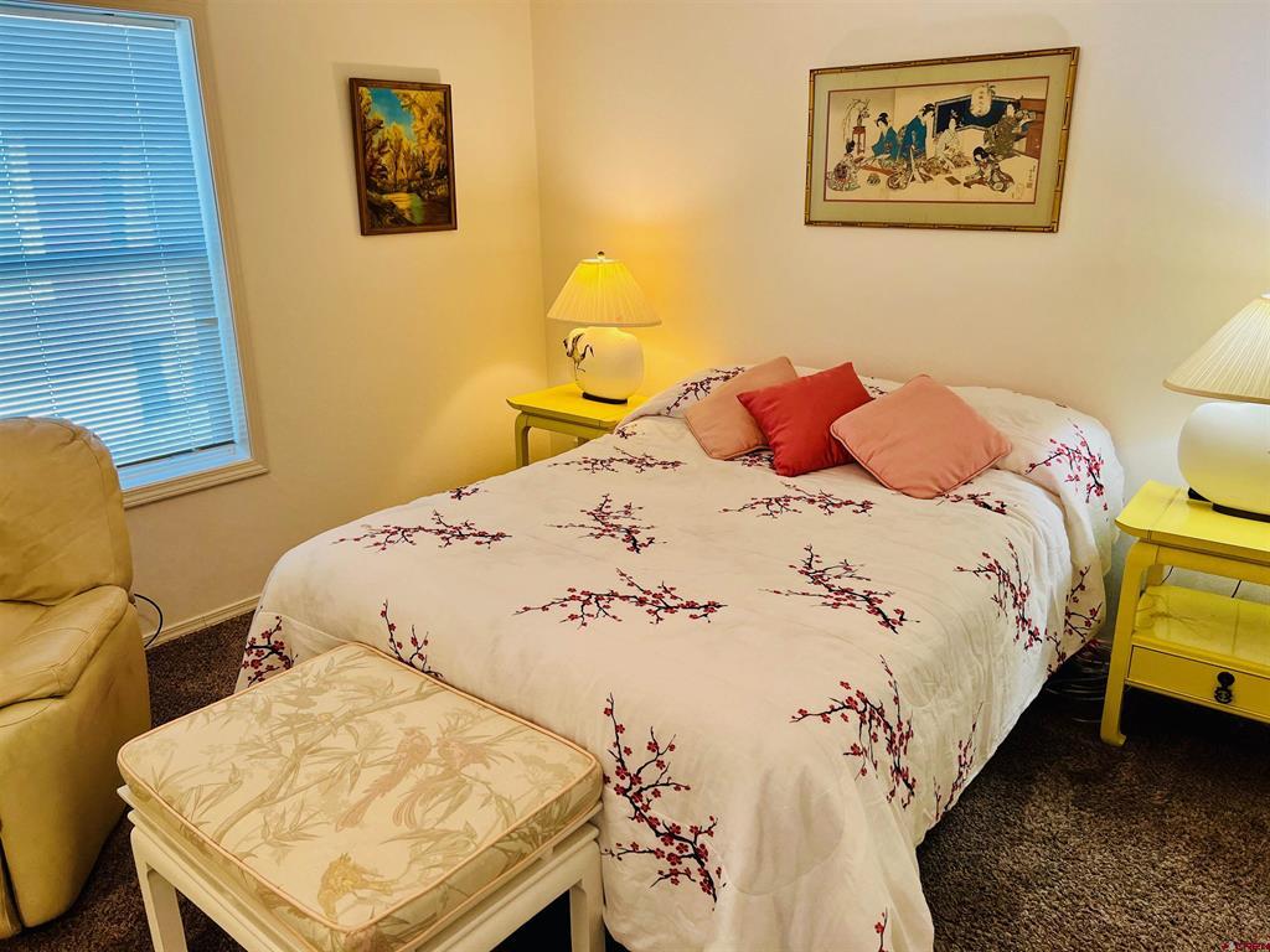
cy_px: 476
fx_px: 954
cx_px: 635
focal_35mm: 26
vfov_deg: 53.1
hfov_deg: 67.3
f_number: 1.5
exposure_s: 1/120
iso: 80
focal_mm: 5.7
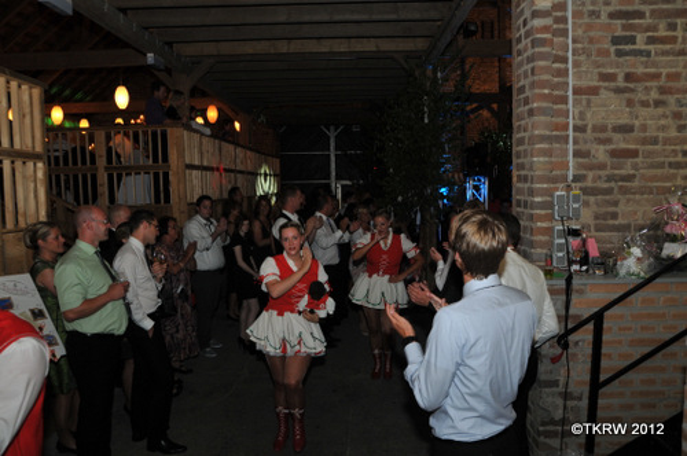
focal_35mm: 26
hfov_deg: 70.5
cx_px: 344
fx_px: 486
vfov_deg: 50.3
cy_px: 228
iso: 500
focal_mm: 17
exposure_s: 1/30
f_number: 5
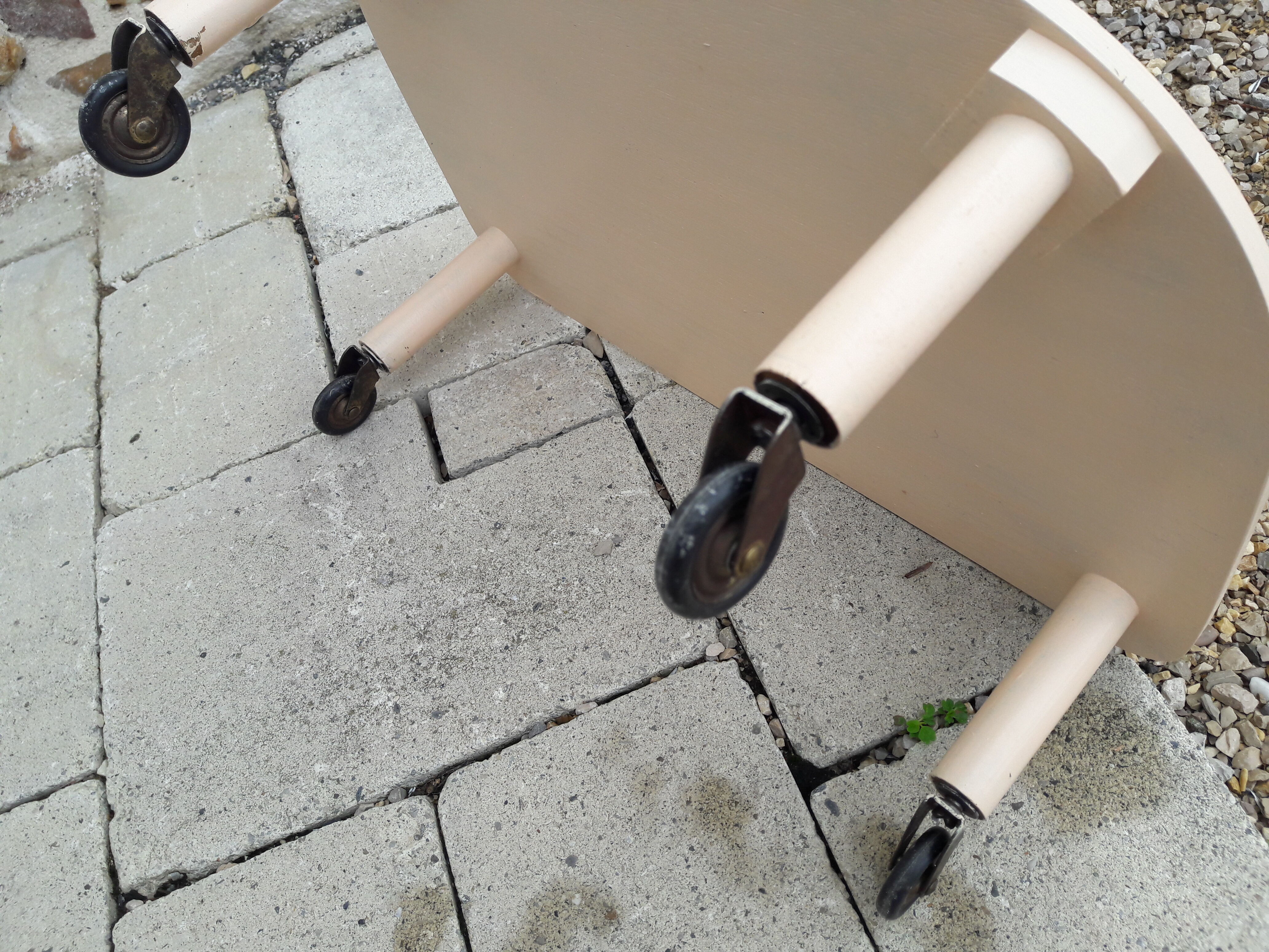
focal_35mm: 28
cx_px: 634
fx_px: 1026
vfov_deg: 49.7
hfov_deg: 63.4
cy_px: 476
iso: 40
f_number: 1.9
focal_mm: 3.7
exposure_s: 1/502
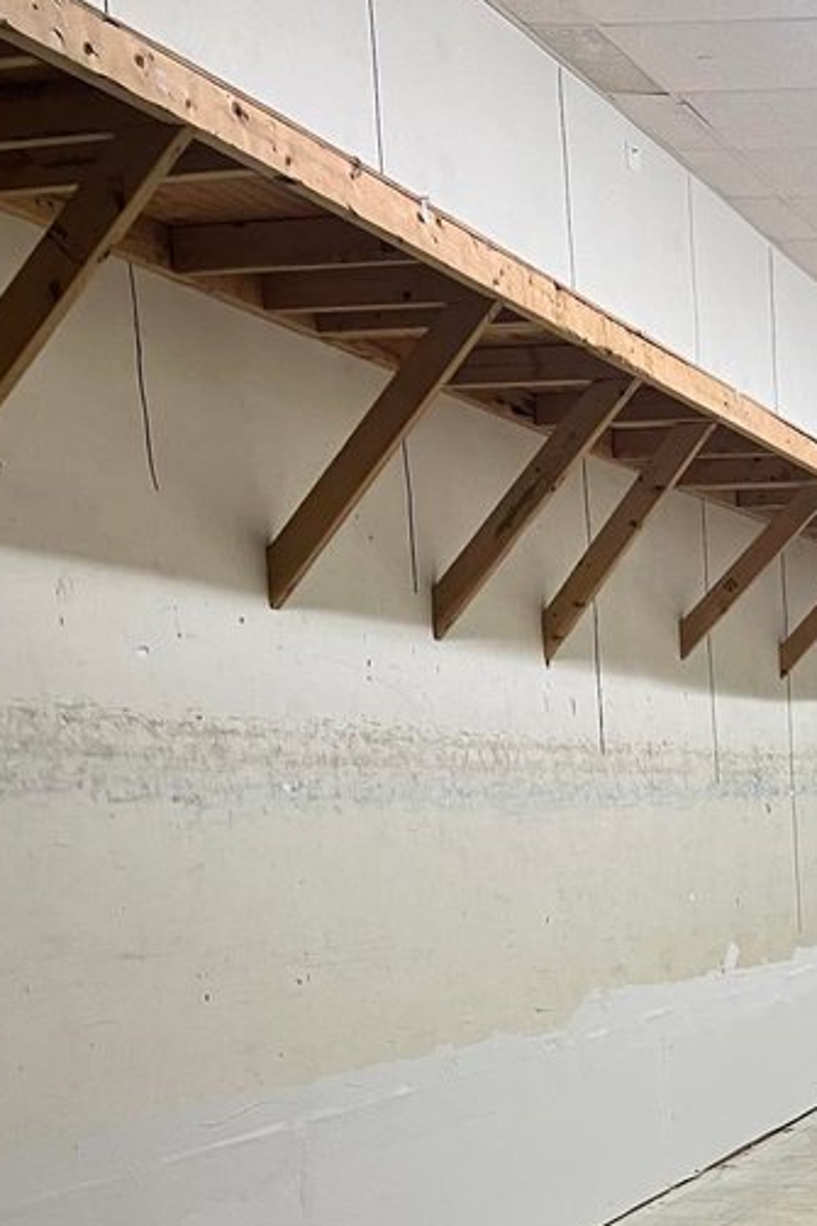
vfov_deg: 30.6
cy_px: 1217
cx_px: 1008
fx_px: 2078
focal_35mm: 61
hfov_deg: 20.6
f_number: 1.6
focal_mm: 5.1
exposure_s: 1/60
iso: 80
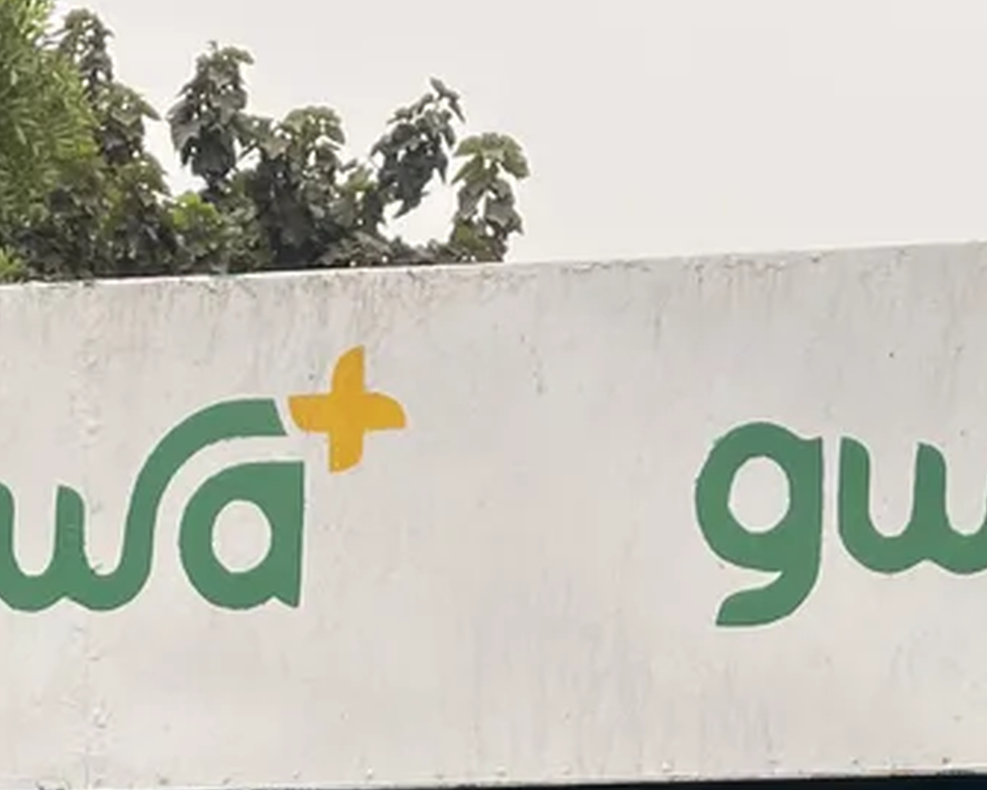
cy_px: 1064
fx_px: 3272
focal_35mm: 112
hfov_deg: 17.0
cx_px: 174
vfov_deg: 13.2
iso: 32
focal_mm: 5.1
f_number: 1.6
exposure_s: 1/1883
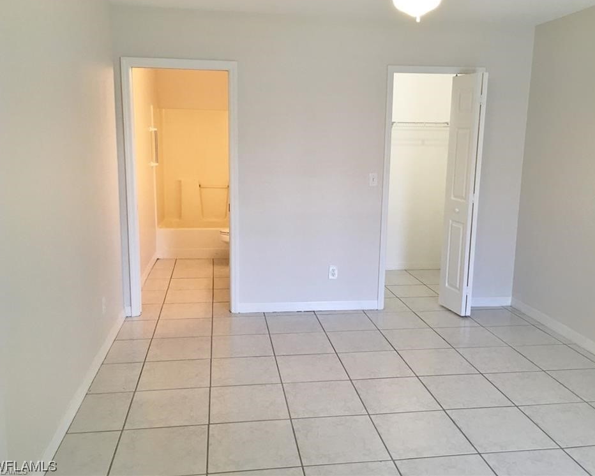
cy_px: 234
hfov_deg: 57.2
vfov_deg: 47.1
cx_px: 306
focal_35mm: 31
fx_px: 546
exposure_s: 1/33
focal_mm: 4.15
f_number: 2.2
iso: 50
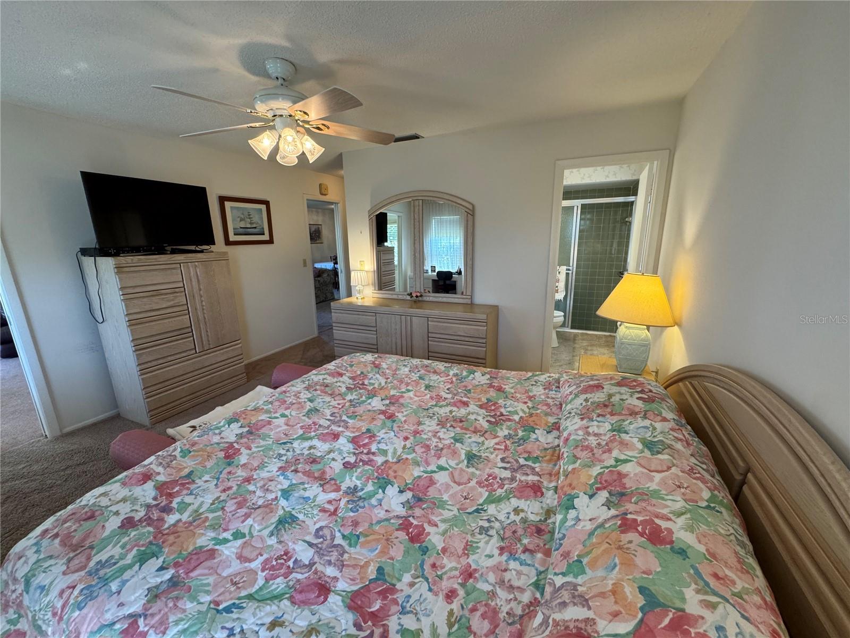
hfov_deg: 102.1
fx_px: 344
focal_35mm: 14
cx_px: 425
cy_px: 319
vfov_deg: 85.7
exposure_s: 1/120
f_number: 2.2
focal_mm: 2.22
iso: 250
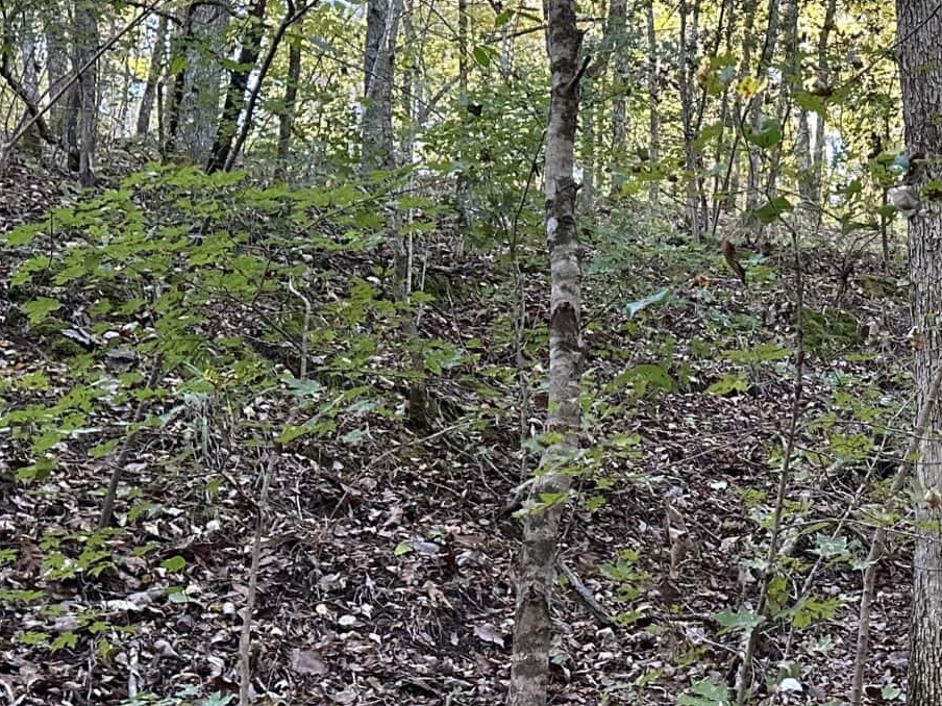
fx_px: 1850
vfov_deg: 21.6
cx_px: 1061
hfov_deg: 26.2
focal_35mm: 68
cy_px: 318
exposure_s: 1/65
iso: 250
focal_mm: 6.86
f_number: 1.78
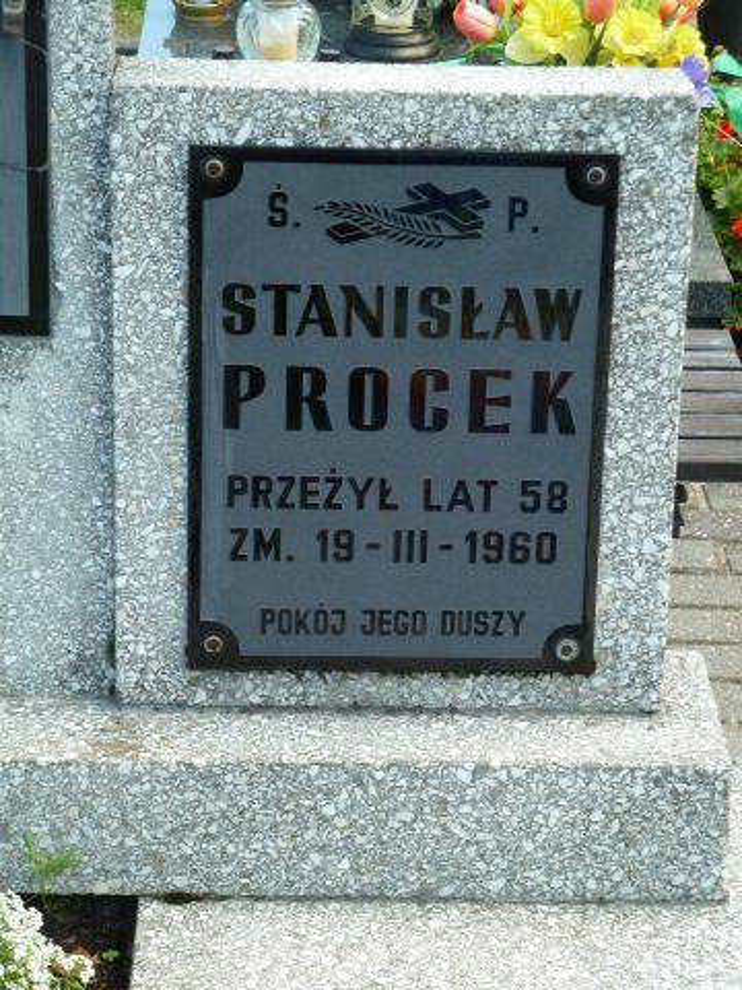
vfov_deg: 17.7
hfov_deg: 13.3
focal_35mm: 111
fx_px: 3172
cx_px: 371
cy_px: 495
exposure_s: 1/60
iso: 80
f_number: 4.4
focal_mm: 18.2
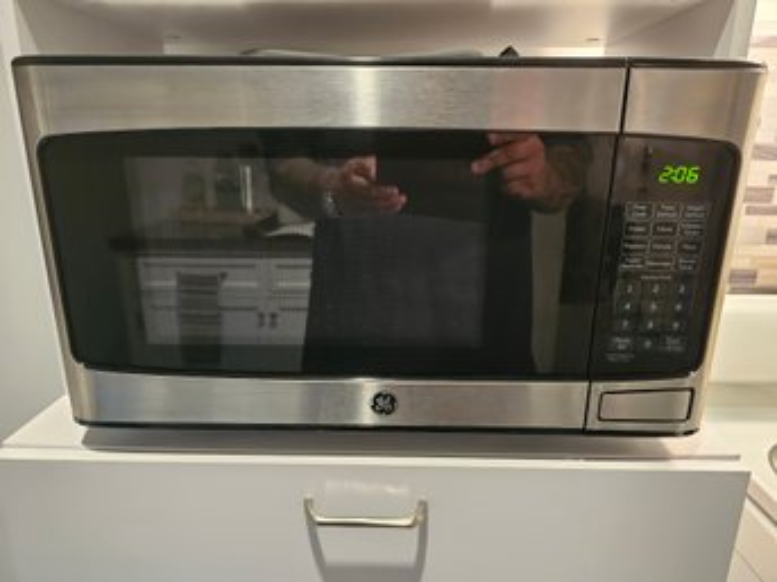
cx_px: 388
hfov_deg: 73.9
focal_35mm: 23
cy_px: 291
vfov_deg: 58.8
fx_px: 516
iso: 1250
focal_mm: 6.3
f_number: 1.7
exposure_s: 1/60
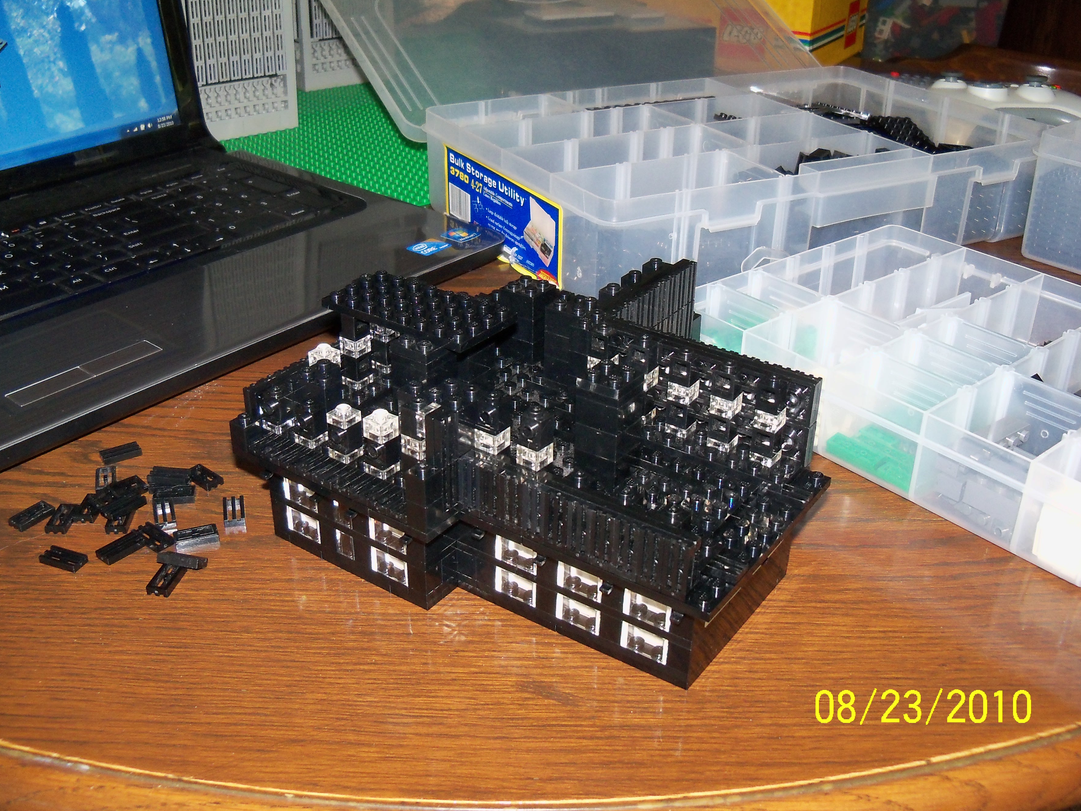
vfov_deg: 39.7
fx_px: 1124
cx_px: 538
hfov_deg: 51.4
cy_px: 395
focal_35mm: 36
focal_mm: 6.2
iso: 200
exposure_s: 1/30
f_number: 3.5
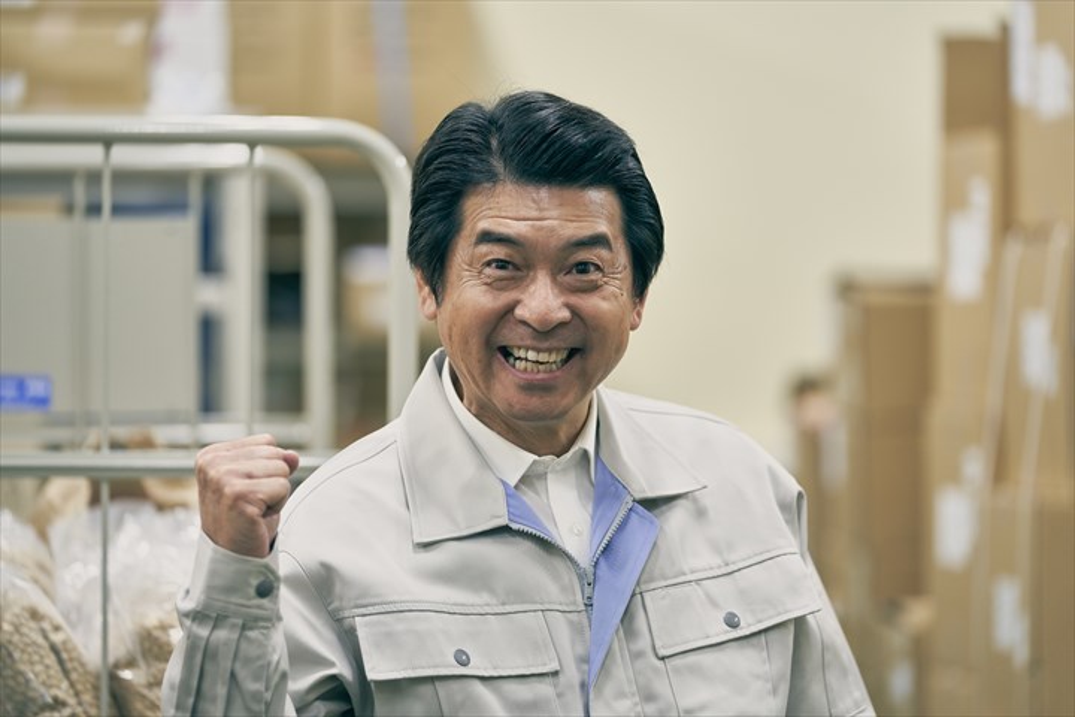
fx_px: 4479
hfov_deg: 13.7
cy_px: 358
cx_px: 538
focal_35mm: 150
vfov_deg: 9.1
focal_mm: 150
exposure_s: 1/160
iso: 800
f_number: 2.8
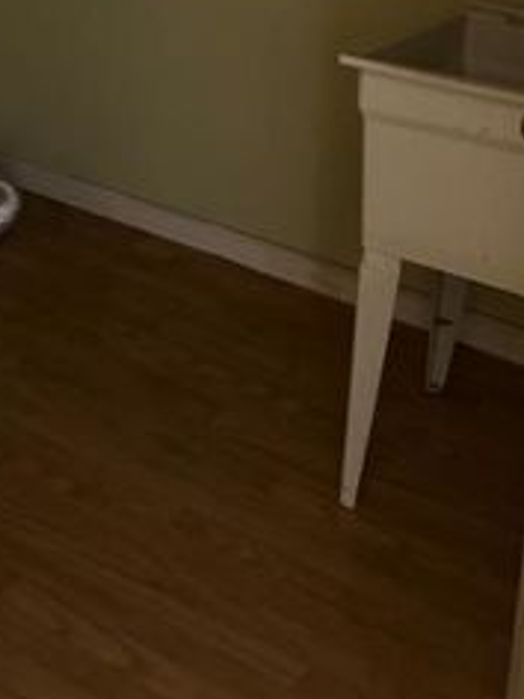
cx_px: 262
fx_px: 1090
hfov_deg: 27.0
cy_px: -9
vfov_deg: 32.5
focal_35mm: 54
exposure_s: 1/30
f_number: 1.78
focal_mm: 6.76
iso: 1000
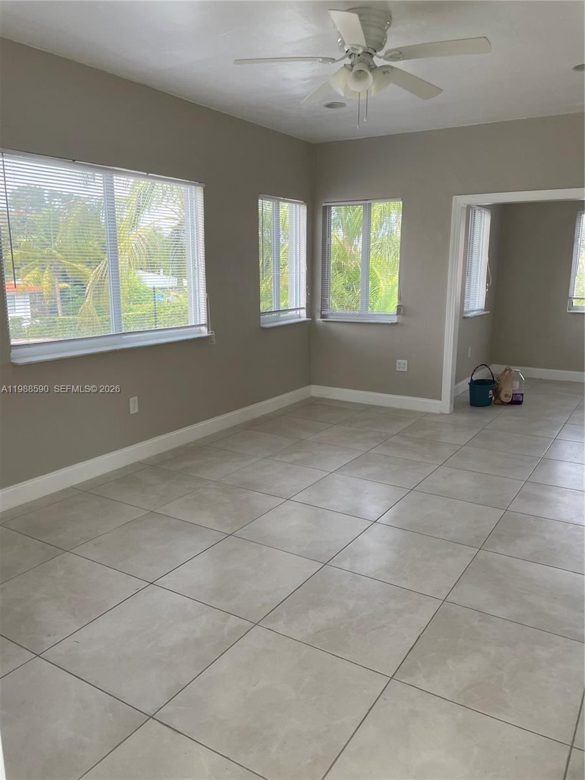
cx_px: 292
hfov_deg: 53.1
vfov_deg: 67.3
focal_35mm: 26
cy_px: 390
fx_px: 586
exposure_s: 1/175
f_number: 1.6
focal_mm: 4.2
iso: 32
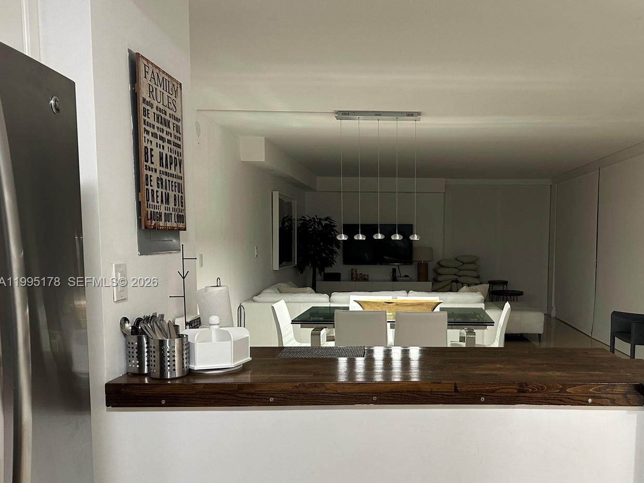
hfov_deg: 57.5
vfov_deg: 45.3
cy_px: 283
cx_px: 412
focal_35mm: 31
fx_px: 577
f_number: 1.78
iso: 200
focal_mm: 6.86
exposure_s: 1/60
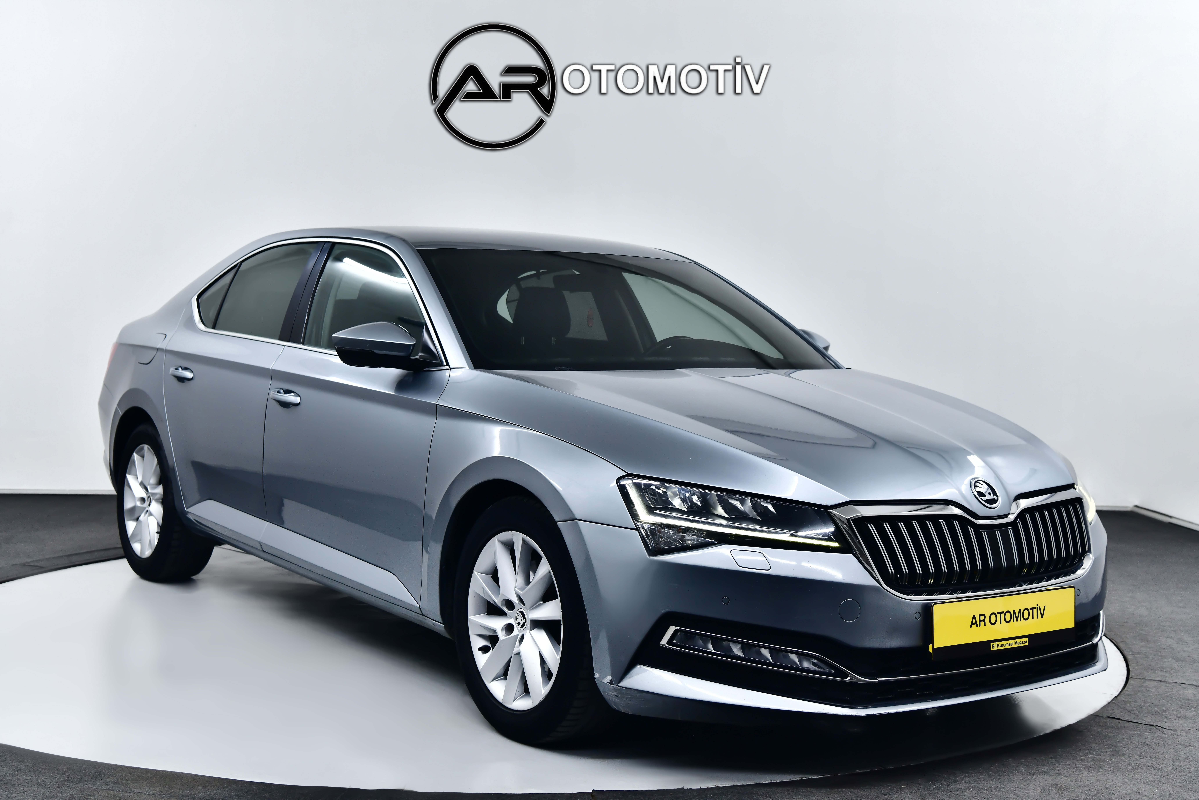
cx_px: 600
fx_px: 1599
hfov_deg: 41.1
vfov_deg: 28.1
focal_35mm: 48
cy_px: 400
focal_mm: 48
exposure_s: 1/60
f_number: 6.3
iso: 1000
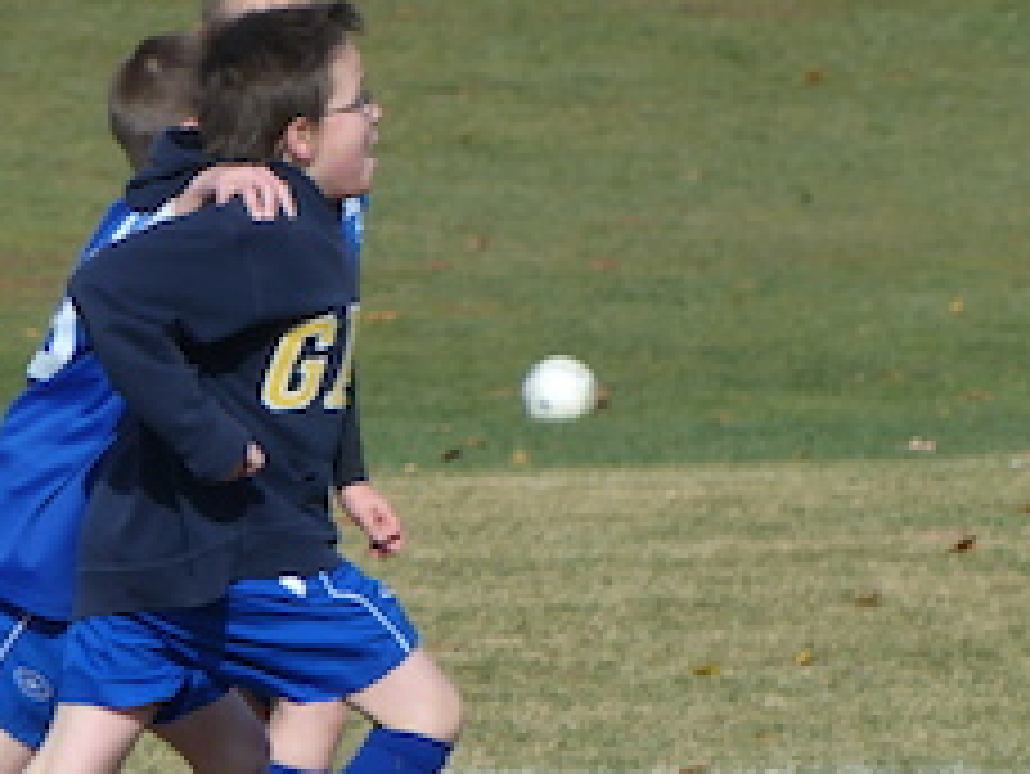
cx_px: 407
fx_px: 20601
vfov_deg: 2.2
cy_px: 180
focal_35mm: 692
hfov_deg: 2.9
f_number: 3.2
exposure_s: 1/500
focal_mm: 53.4
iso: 100
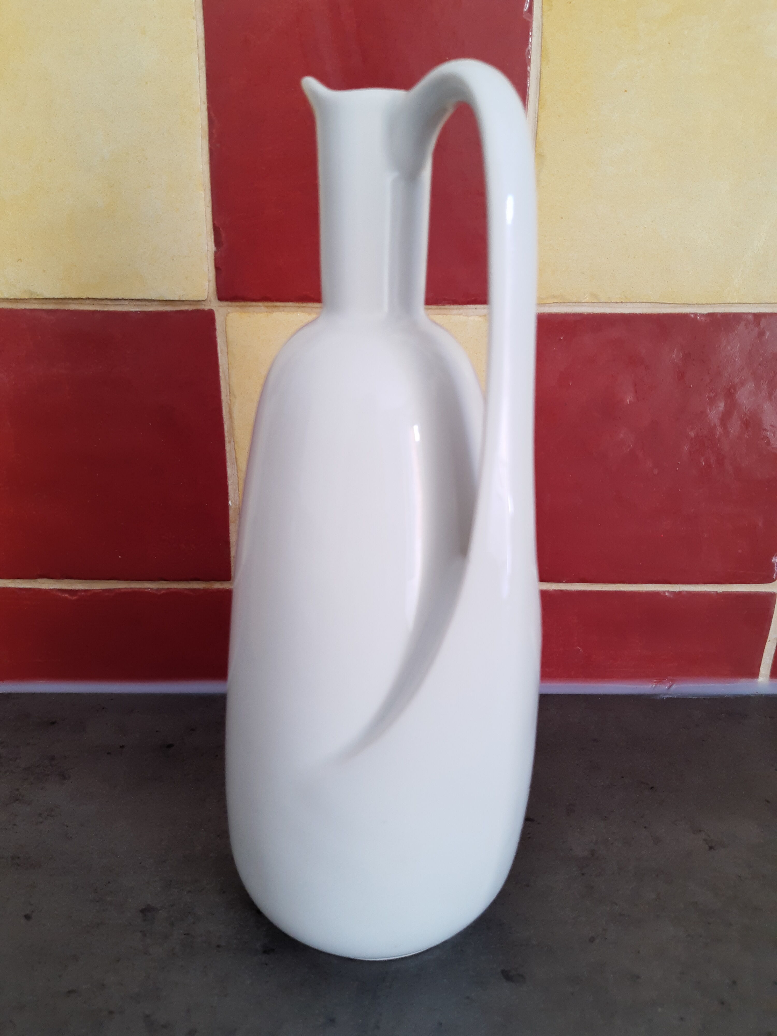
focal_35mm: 26
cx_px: 388
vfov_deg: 67.3
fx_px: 778
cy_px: 518
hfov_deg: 53.1
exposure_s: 1/100
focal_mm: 4.75
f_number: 1.7
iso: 60
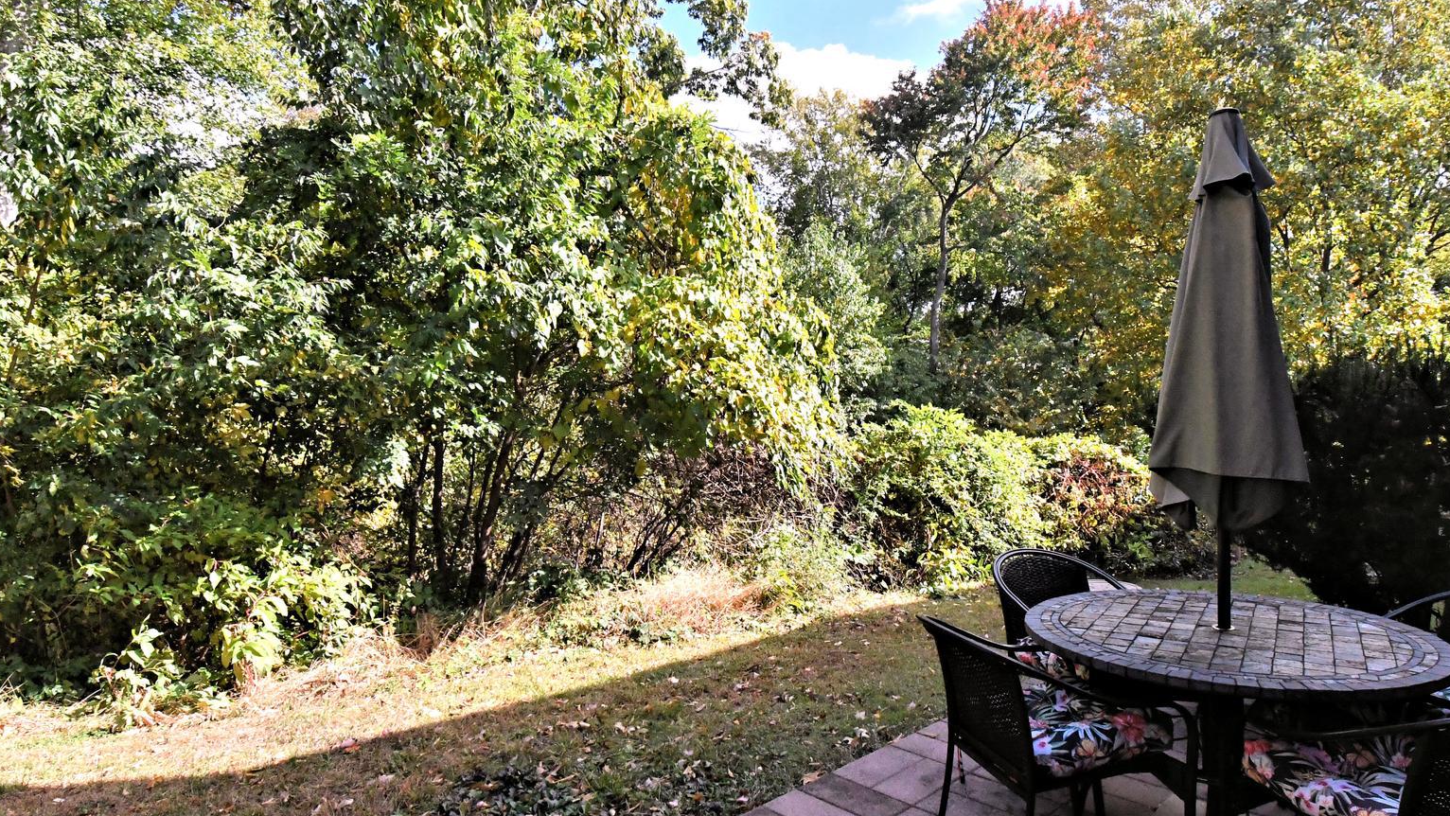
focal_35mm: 21
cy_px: 417
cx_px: 749
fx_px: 807
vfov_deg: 53.6
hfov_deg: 83.8
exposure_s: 1/2500
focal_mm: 10
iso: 4000
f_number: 9
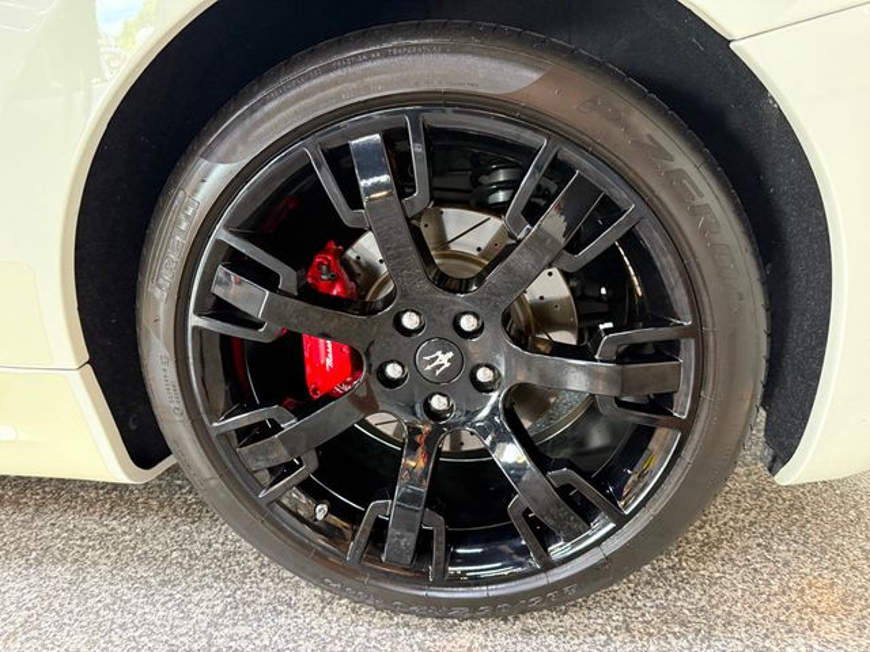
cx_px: 435
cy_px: 326
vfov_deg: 56.8
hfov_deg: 71.6
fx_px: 603
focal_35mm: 24
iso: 640
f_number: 1.78
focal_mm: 6.76
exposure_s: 1/40
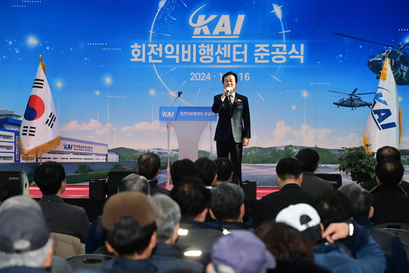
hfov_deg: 12.8
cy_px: 136
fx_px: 1818
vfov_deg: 8.6
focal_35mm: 160
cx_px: 204
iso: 5000
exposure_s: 1/250
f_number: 8
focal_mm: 160
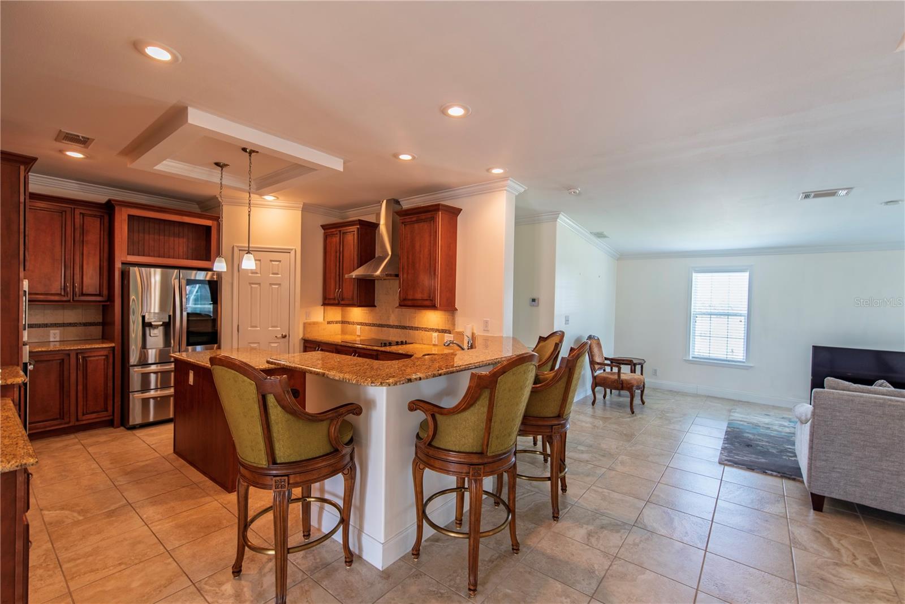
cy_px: 302
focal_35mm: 15
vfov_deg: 77.3
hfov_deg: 100.4
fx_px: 377
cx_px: 452
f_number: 3.2
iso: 100
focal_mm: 15
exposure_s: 1/40
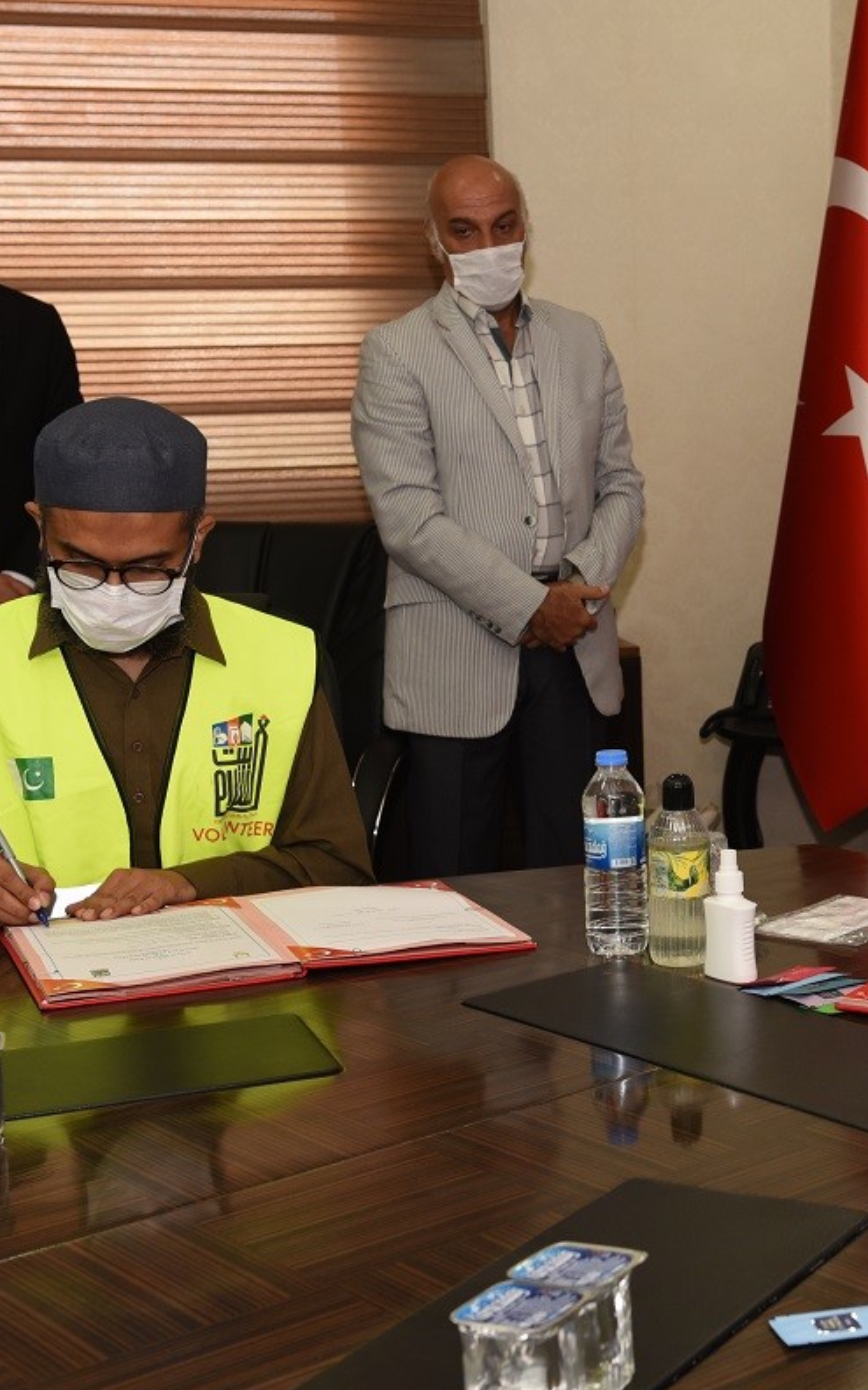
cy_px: 699
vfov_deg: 33.0
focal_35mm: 62
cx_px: 810
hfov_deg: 20.5
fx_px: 2347
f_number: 6.3
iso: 640
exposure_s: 1/60
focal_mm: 40
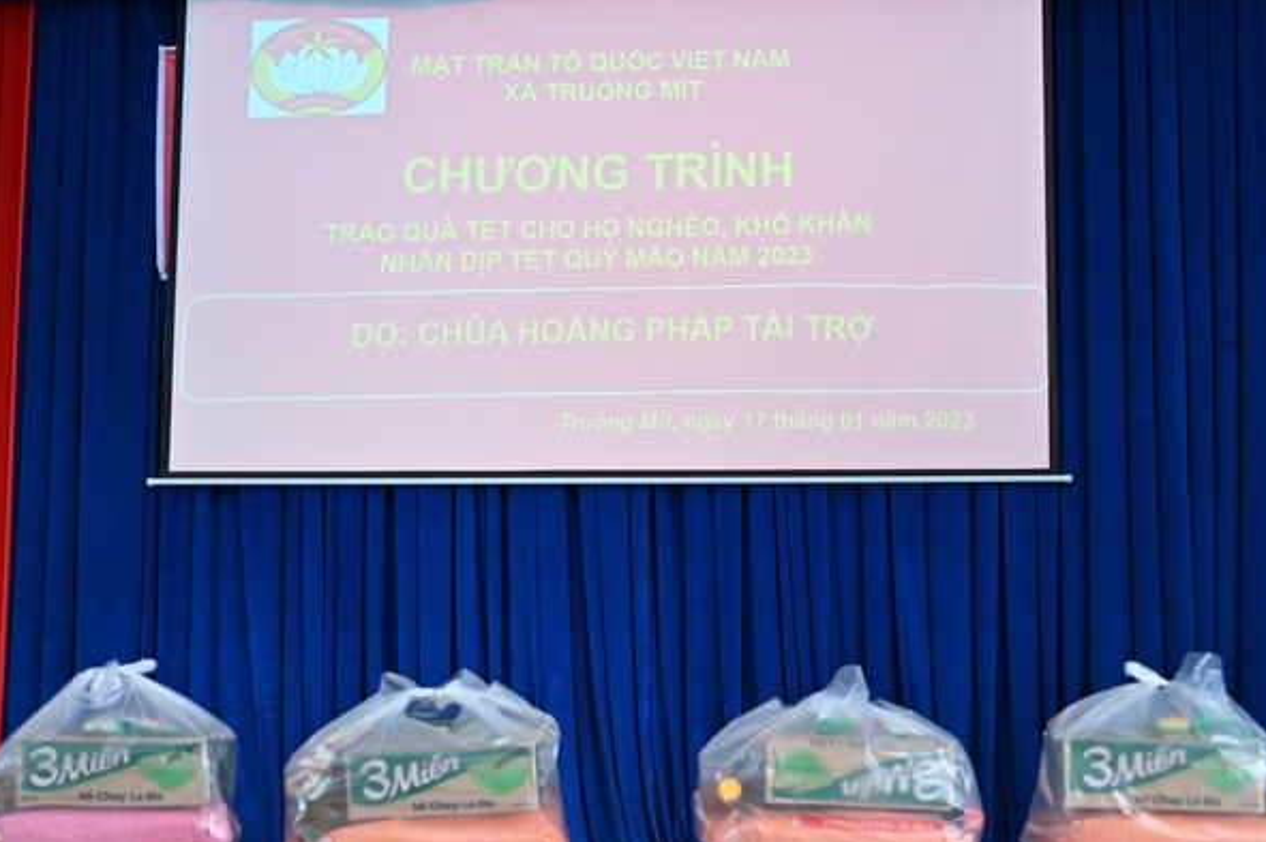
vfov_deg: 24.6
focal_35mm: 55
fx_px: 1933
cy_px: 461
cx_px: 683
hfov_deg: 36.3
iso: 800
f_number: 4
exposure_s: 1/80
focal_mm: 50
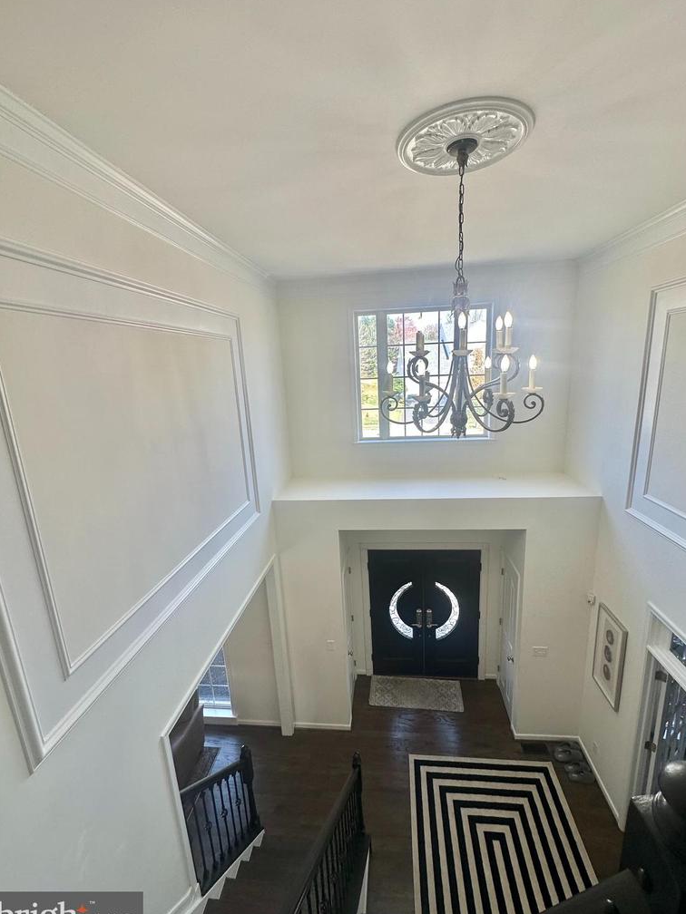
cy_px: 454
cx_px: 351
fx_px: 396
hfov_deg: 81.7
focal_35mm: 15
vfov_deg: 98.2
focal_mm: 2.22
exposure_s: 1/120
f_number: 2.2
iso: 50
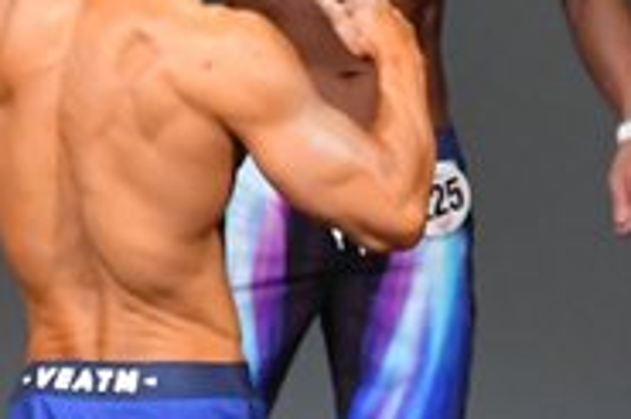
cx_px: 114
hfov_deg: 1.4
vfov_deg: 0.9
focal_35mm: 1446
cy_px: 470
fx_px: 25322
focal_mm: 230
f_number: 5.6
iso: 5000
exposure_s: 1/400
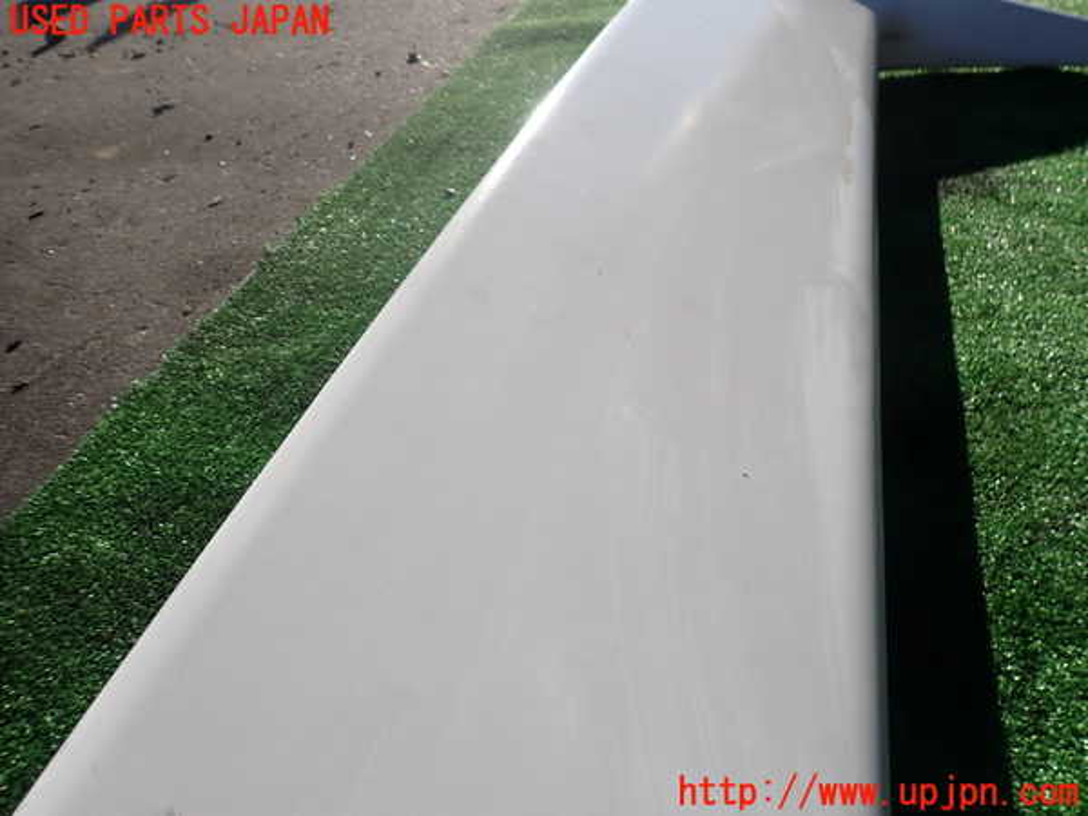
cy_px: 408
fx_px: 786
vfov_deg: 54.9
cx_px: 544
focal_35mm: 25
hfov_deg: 69.4
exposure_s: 1/200
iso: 100
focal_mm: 4.5
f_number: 8
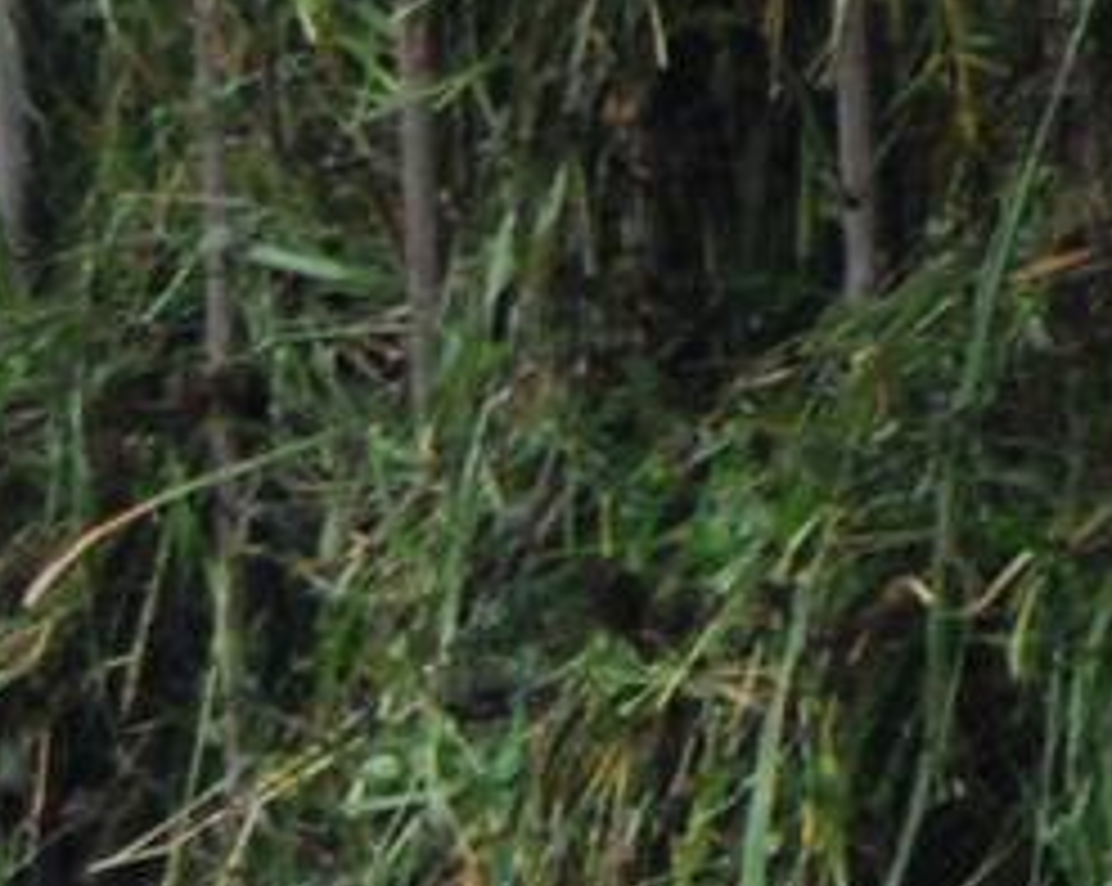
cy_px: 2103
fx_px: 66105
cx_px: -2152
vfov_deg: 0.8
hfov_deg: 1.0
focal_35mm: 2011
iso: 1000
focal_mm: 220
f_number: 5.3
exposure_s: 1/400
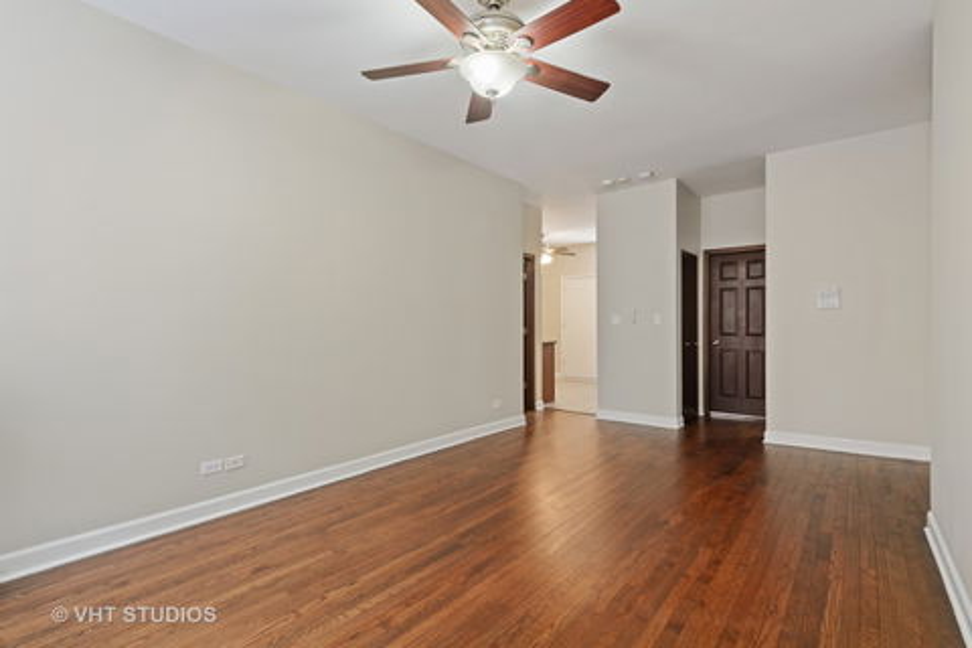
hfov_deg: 90.0
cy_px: 324
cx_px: 486
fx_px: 486
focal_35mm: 18
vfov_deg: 67.4
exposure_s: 1.6
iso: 100
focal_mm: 18
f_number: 8
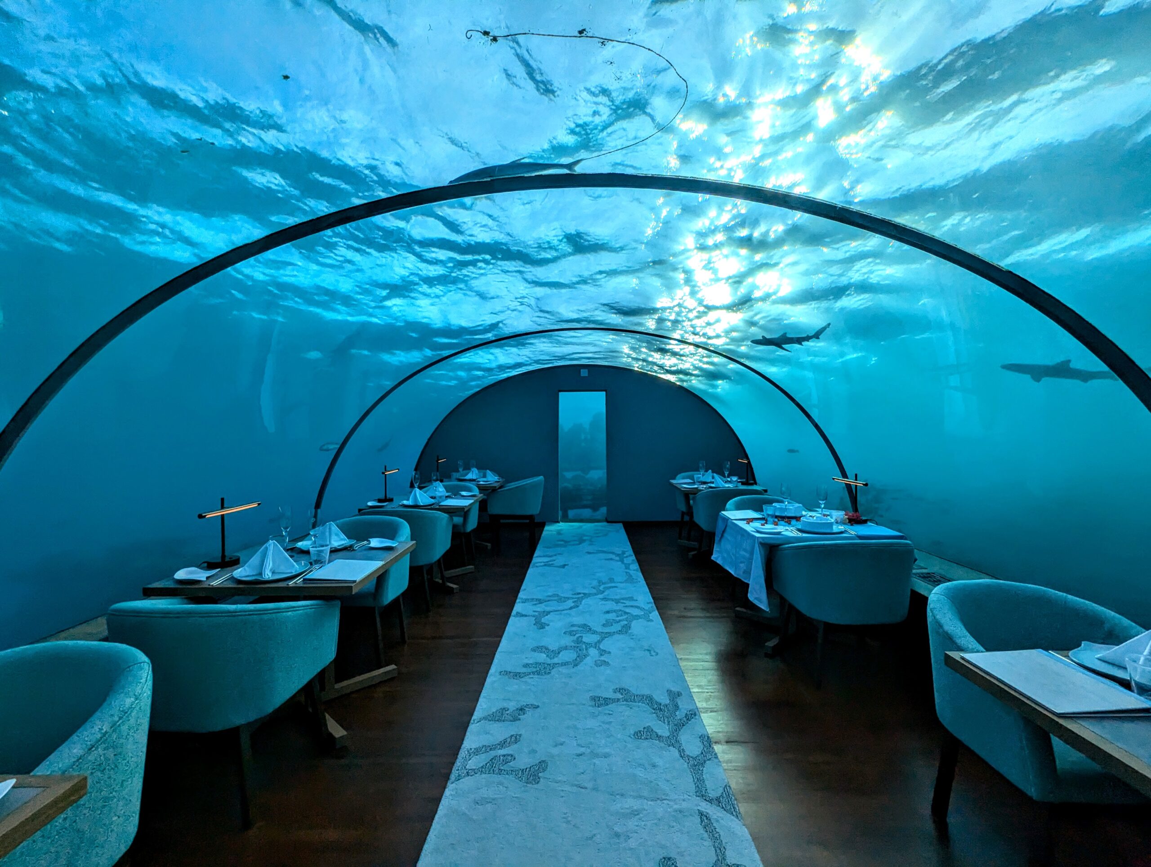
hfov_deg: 94.4
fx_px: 533
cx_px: 576
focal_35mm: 16
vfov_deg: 78.3
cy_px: 434
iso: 44
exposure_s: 1/4902
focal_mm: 2.35
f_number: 2.2
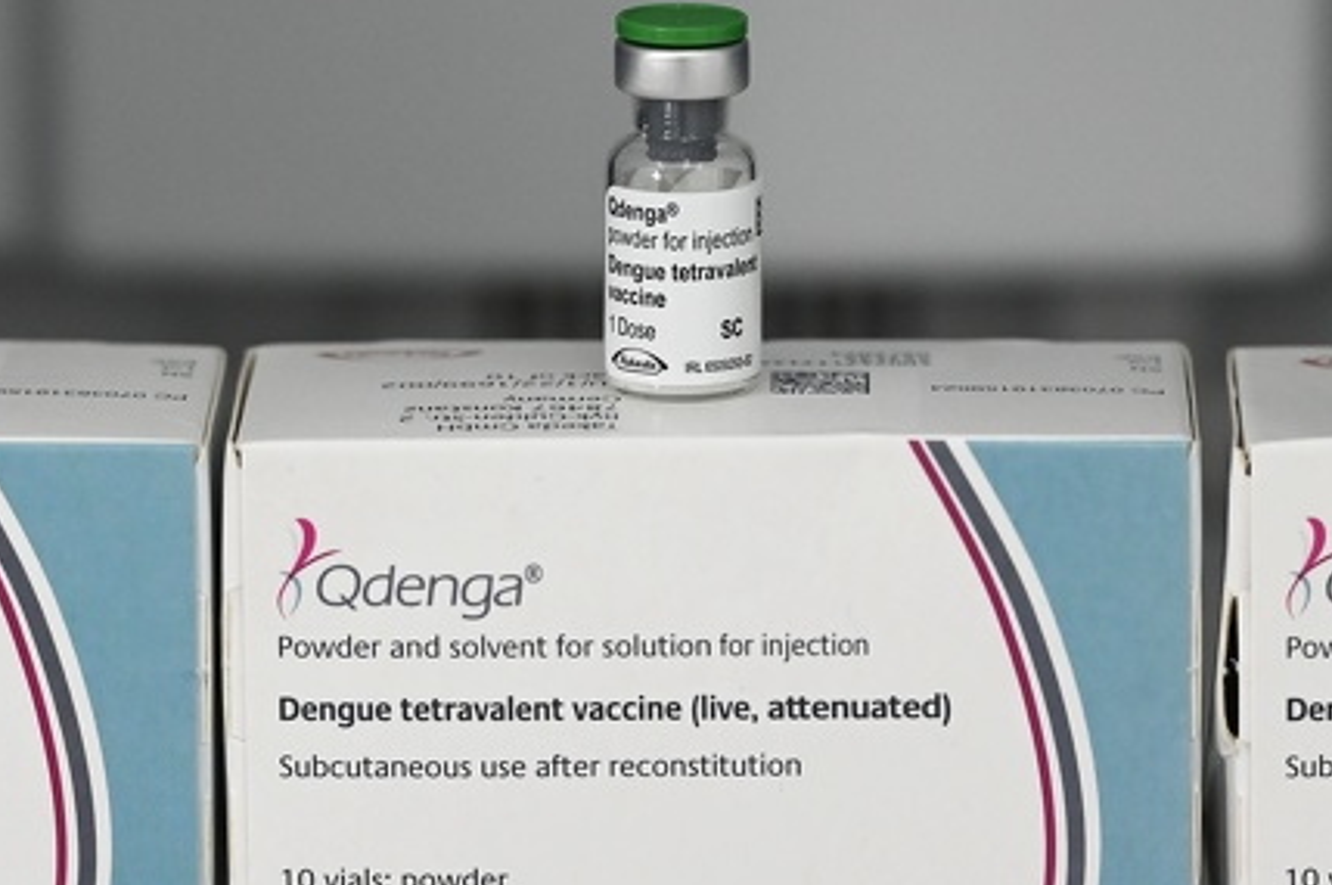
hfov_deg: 5.3
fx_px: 14339
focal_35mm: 388
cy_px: 466
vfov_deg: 3.5
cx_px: 727
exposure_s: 1/500
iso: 2500
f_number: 4
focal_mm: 165
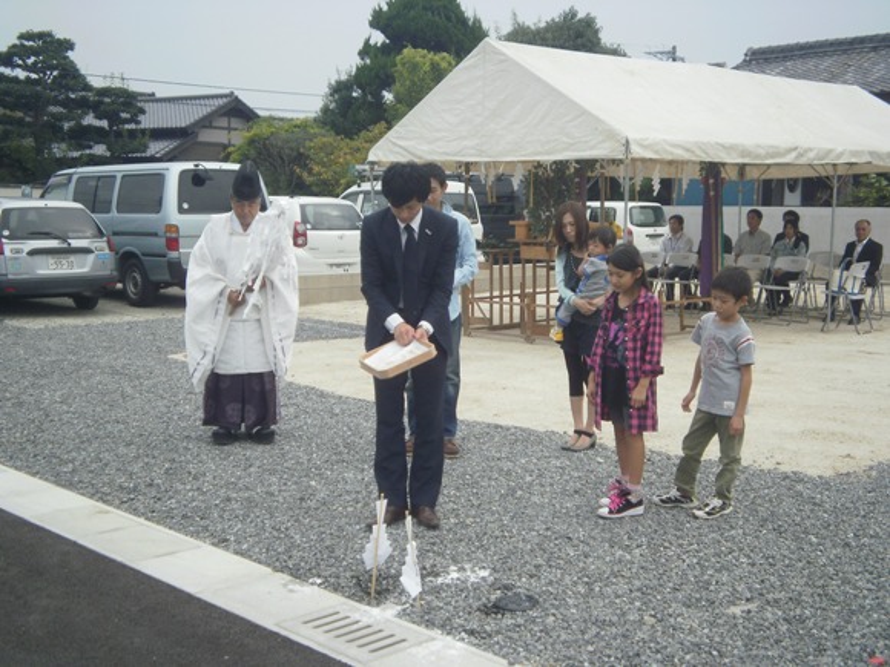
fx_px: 1106
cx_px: 445
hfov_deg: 43.9
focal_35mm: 43
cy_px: 334
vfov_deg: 33.6
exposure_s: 1/640
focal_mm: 7.61
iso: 100
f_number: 3.4
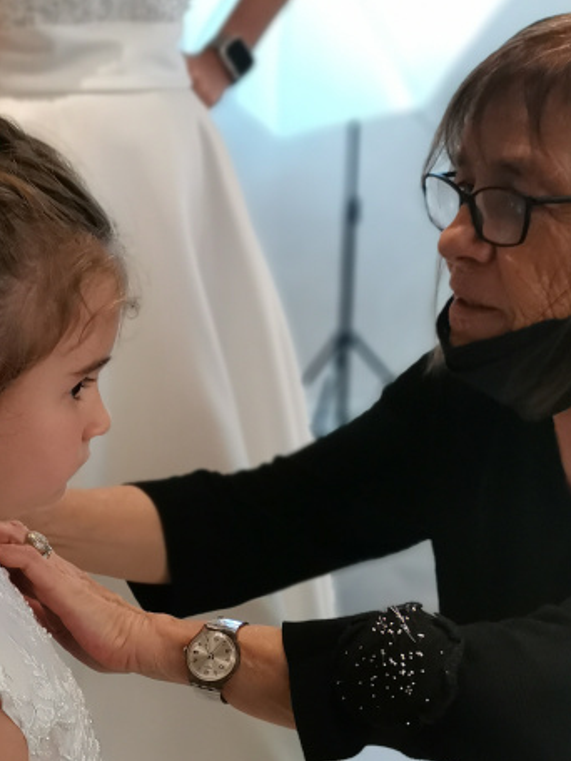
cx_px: 58
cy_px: 656
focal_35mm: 57
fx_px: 1254
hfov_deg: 24.9
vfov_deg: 32.4
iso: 160
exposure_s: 1/100
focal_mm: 4.7
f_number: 1.4
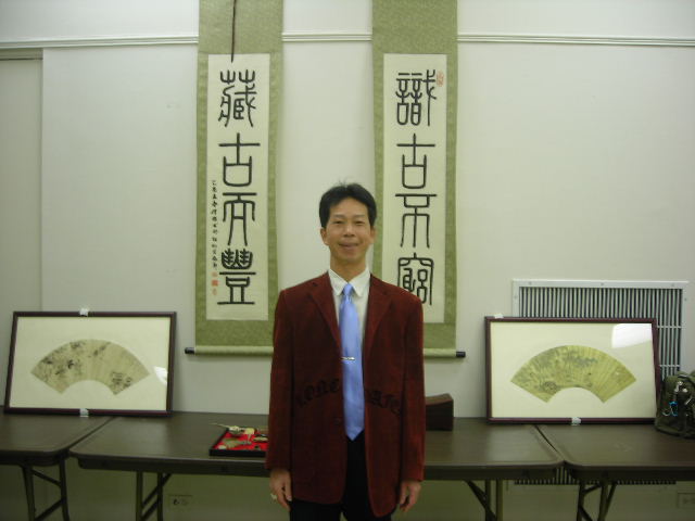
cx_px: 348
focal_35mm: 38
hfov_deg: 49.0
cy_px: 260
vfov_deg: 37.7
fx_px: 763
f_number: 3.2
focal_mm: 6.3
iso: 50
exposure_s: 1/10.1
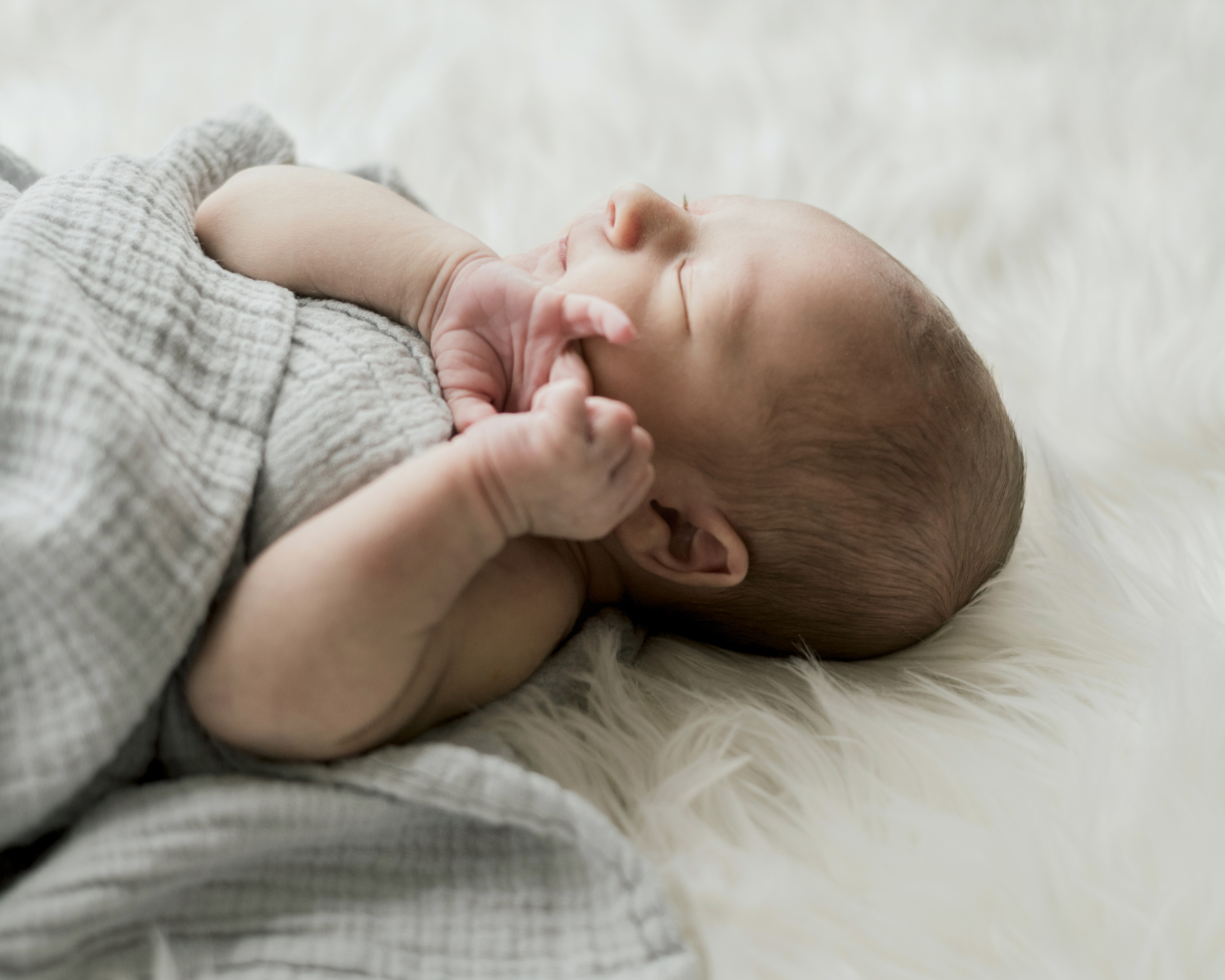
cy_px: 456
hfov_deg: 29.1
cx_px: 594
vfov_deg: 23.5
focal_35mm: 65
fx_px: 2357
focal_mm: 50
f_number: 2.5
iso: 500
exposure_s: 1/100
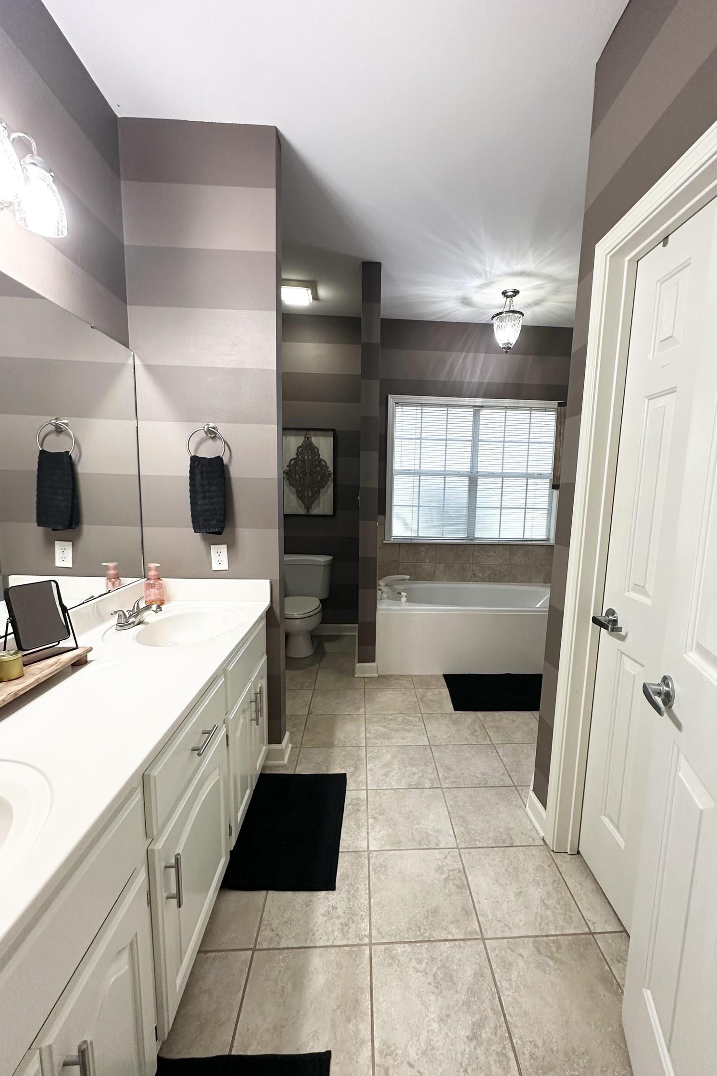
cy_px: 551
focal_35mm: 15
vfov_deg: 100.4
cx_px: 390
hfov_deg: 77.1
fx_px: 448
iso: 200
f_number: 2.2
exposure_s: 1/60
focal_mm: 2.22
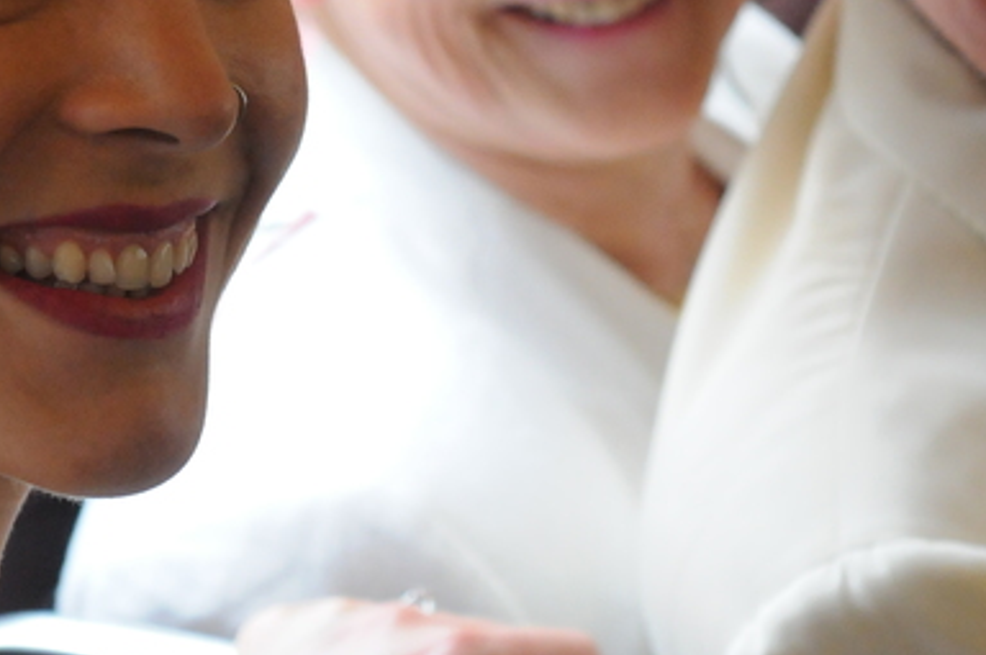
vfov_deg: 5.7
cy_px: 247
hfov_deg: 8.6
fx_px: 6565
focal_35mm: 240
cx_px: 401
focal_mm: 60
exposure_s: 1/400
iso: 1600
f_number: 4.5
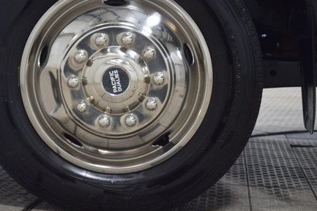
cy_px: 78
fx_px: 898
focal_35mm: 102
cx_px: 122
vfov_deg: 13.4
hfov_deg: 20.0
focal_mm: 46
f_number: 5
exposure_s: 1/60
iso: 1600
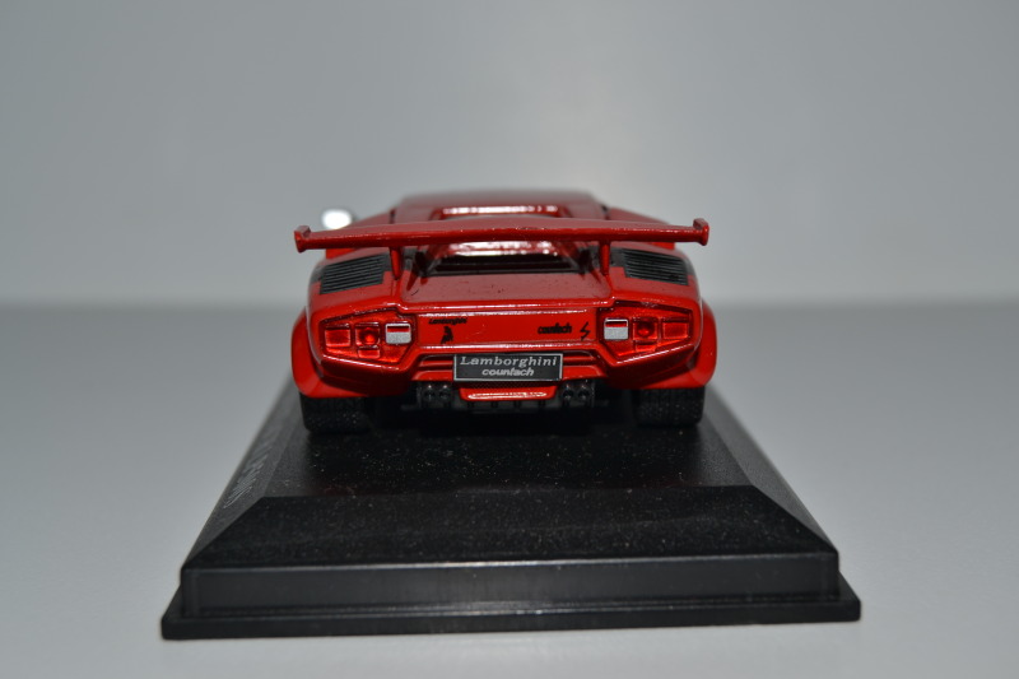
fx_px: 1613
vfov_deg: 23.8
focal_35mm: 57
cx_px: 510
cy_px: 340
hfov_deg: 35.1
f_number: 8
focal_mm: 38
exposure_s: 1/60
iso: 100
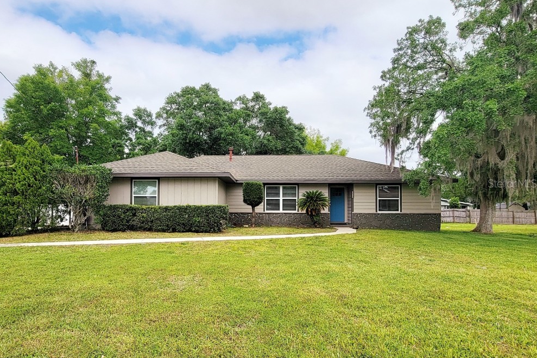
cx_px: 261
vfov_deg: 81.2
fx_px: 209
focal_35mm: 14
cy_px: 183
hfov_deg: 104.2
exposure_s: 1/2500
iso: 50
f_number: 2.2
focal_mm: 2.2
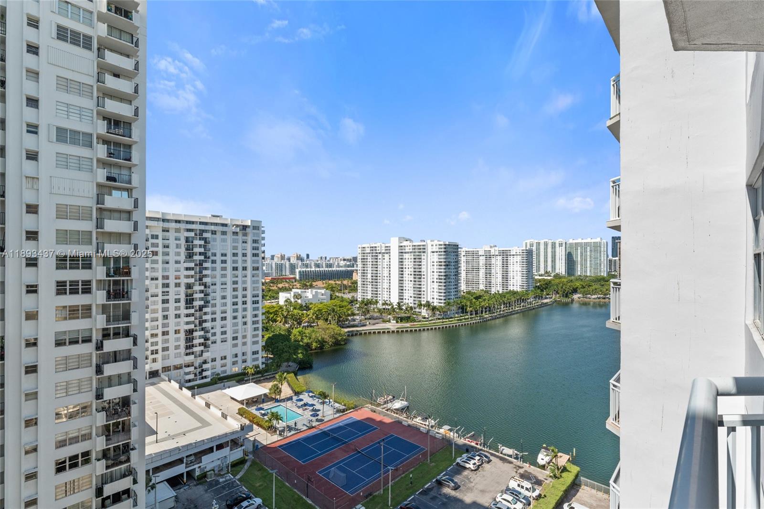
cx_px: 382
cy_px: 254
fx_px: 361
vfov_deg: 70.4
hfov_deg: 93.3
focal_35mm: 17
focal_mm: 17
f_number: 9
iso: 800
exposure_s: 1/1600
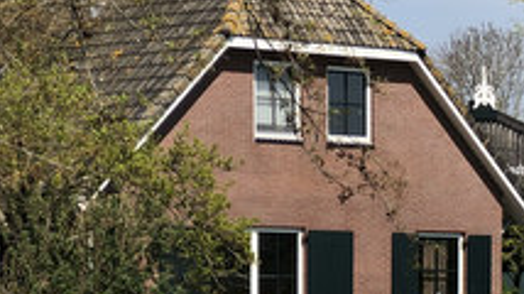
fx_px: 2818
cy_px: 502
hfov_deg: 10.3
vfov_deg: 5.9
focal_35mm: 203
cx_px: 776
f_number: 2.8
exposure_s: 1/736
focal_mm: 6.6
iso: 20
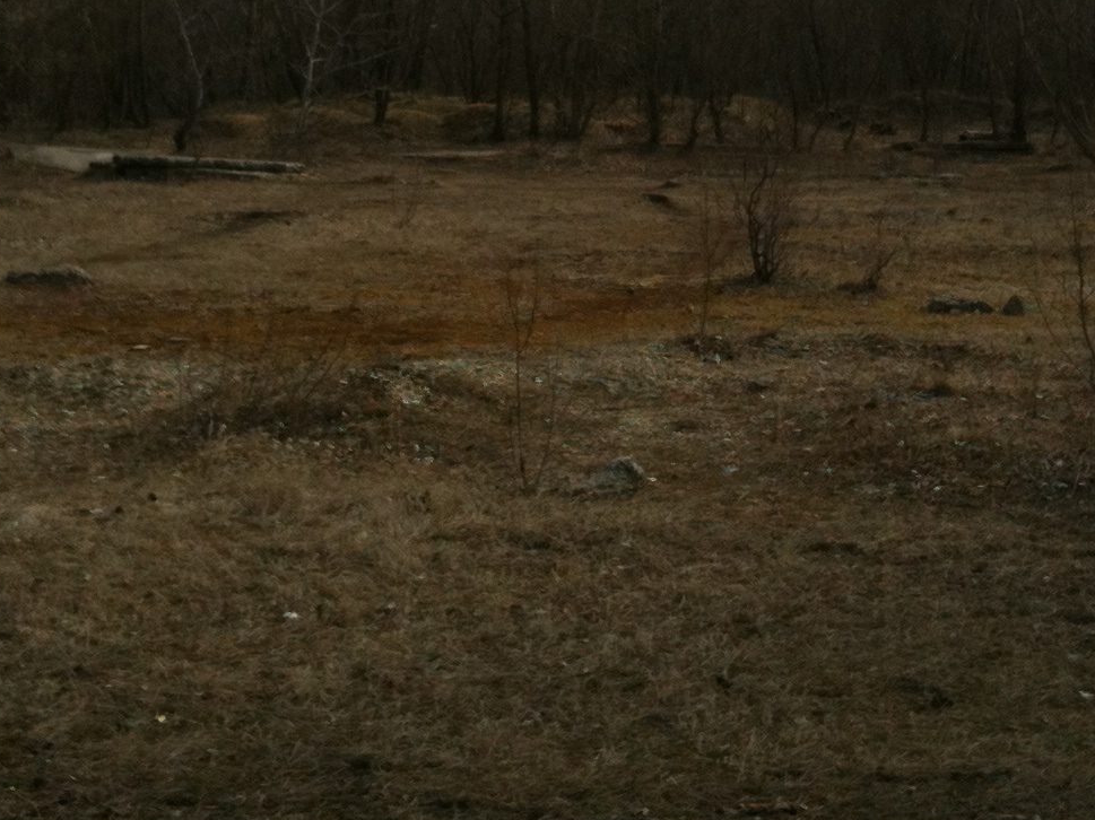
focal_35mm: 74
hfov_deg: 26.3
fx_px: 2340
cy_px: 70
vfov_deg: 19.5
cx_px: 634
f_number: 2.8
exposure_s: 1/1399
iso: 64
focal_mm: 3.85
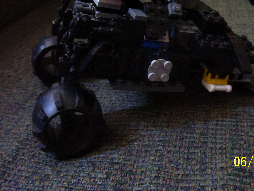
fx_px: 316
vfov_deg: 33.4
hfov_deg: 43.6
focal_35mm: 43
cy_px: 70
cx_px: 152
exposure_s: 1/8
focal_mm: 5.6
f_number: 2.7
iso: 160
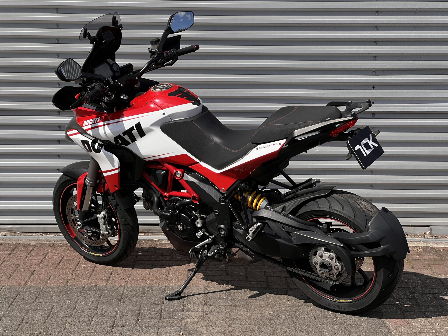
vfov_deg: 19.1
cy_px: 168
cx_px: 224
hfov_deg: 25.3
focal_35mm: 77
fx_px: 997
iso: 32
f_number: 2.8
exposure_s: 1/742
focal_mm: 9
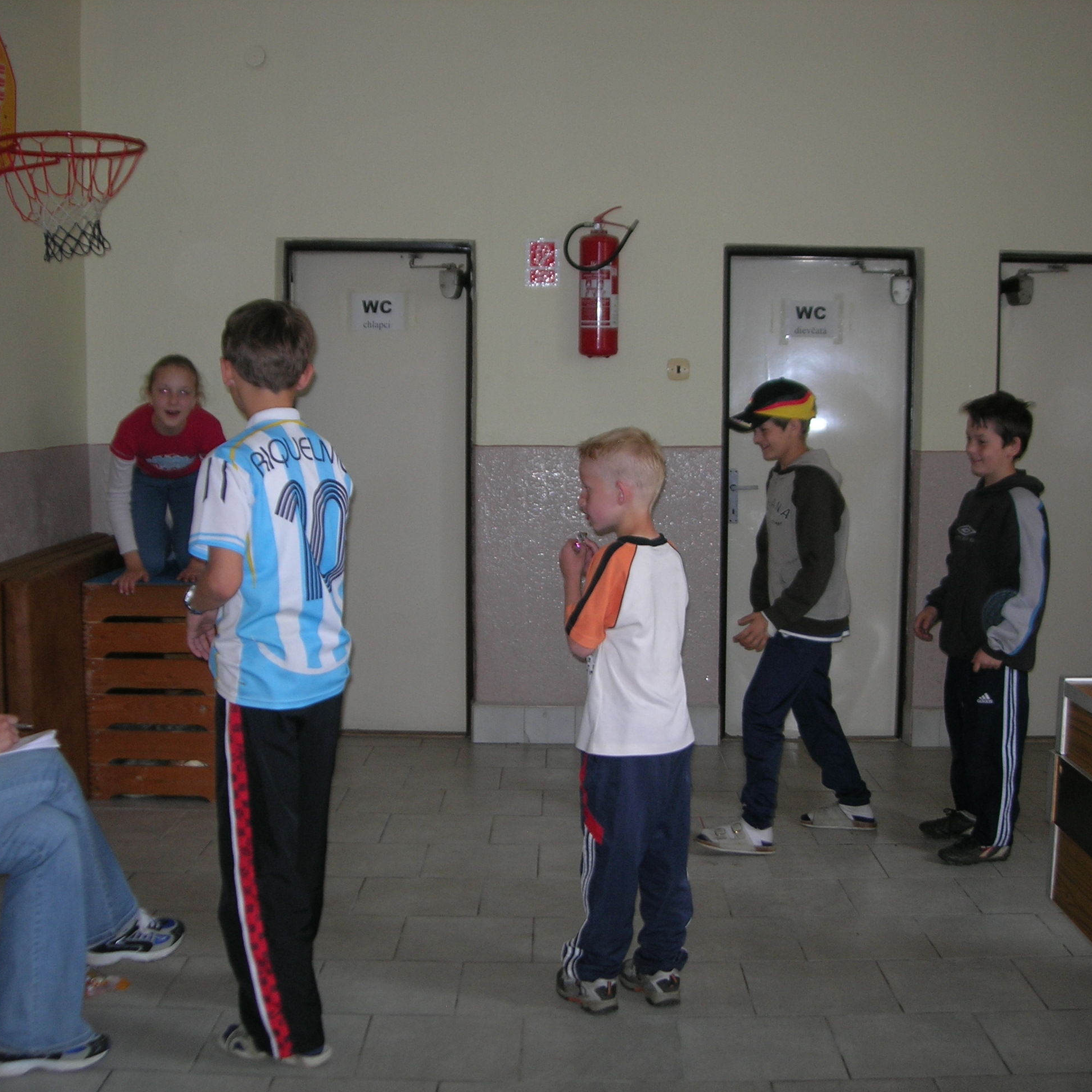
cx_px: 572
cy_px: 545
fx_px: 1606
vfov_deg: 37.6
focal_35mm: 45
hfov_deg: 37.5
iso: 64
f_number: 2.8
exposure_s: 1/60.1
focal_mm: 7.8
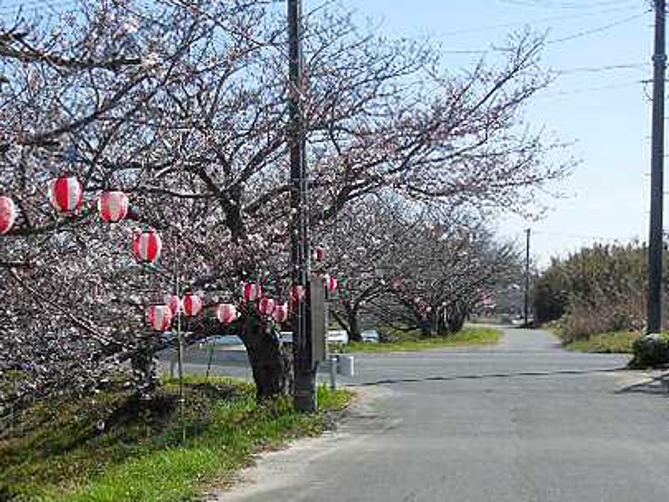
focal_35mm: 68
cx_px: 244
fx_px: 1315
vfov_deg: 21.6
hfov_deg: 28.4
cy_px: 330
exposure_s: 1/640
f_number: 3.9
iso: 125
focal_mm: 7.8
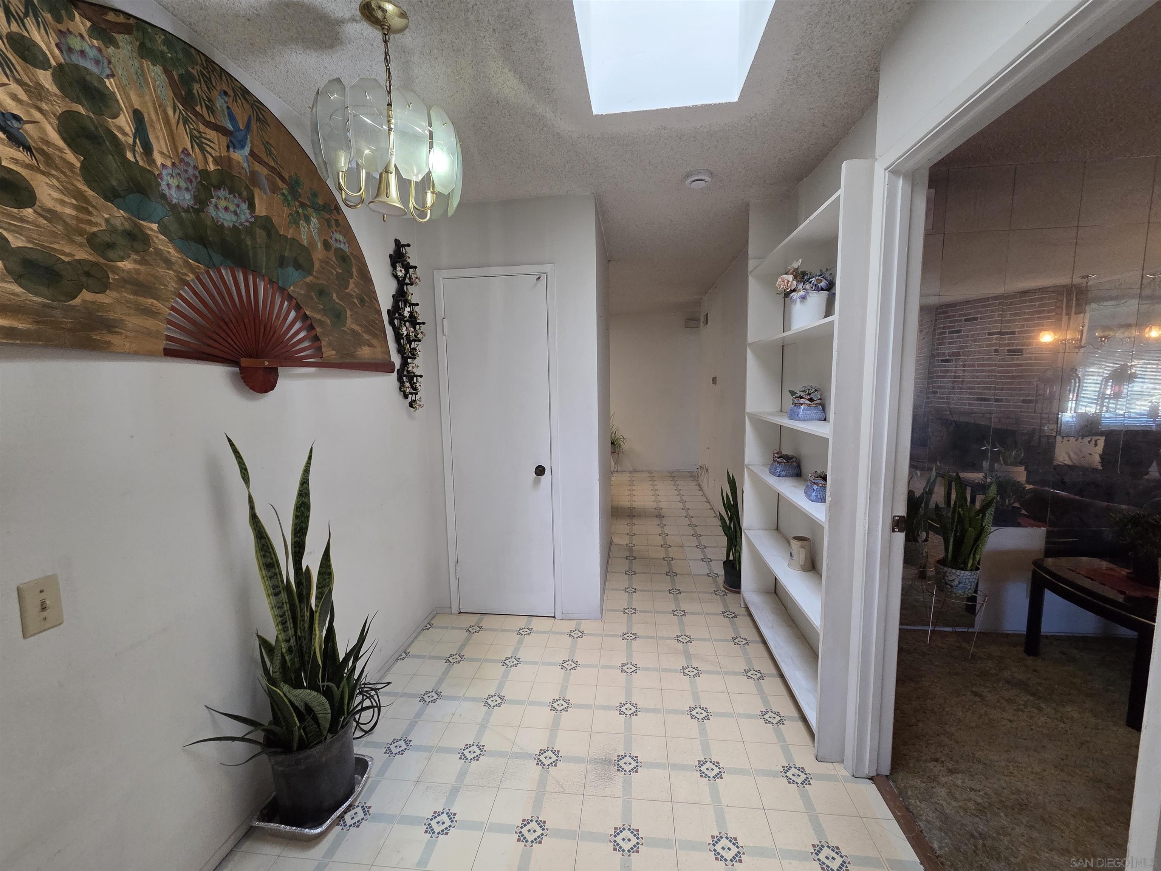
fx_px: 436
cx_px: 580
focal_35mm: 13
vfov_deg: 89.9
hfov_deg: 106.2
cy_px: 436
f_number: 2.2
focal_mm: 2.2
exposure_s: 1/60
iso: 250
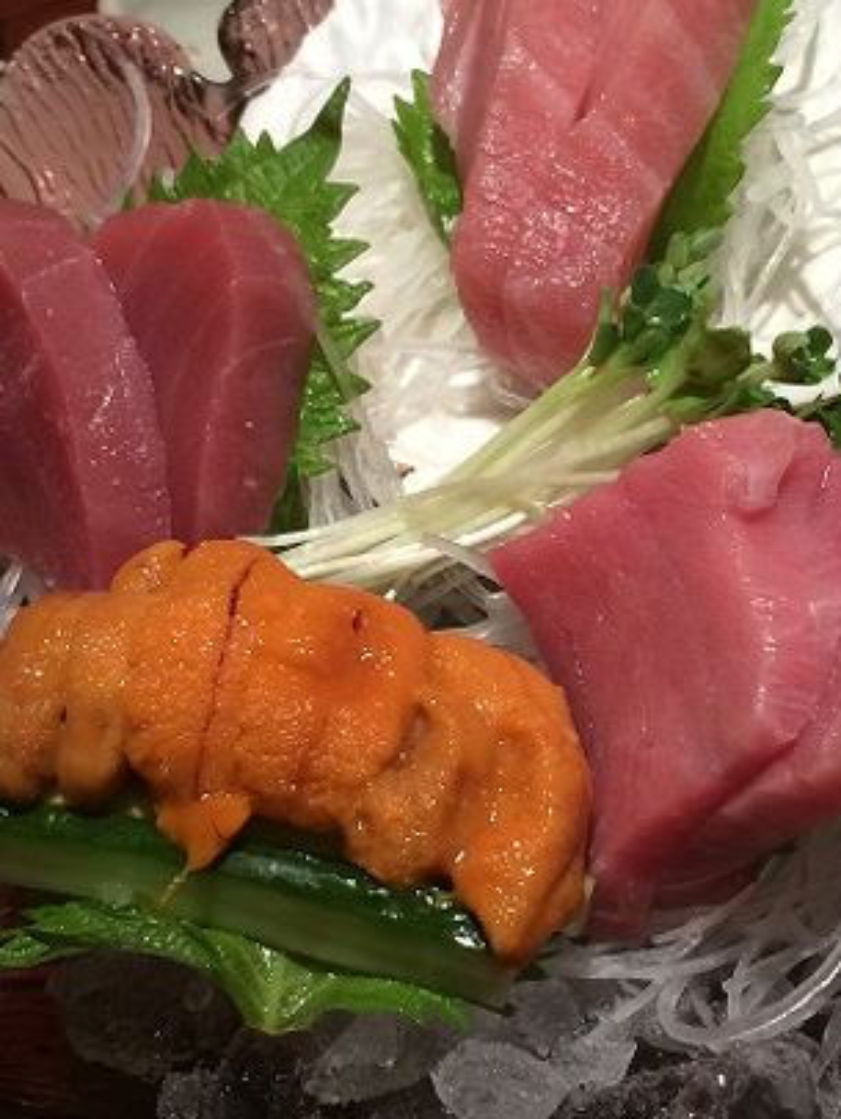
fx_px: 2071
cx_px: 543
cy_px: 642
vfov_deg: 30.2
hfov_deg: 22.9
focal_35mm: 64
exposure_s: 1/30
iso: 100
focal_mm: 4.12
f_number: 2.2
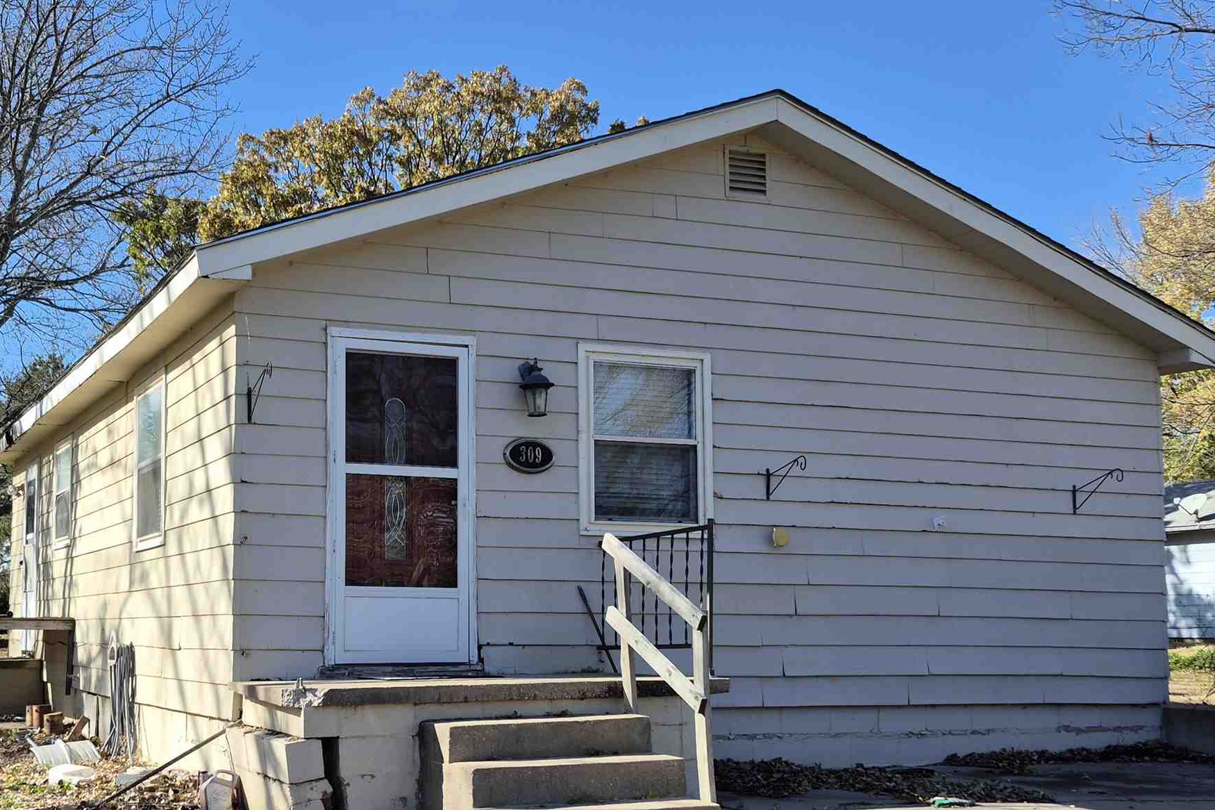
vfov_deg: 31.8
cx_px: 374
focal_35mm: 42
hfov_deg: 45.5
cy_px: 499
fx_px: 1417
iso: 25
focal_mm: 5.4
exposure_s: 1/1024
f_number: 1.8
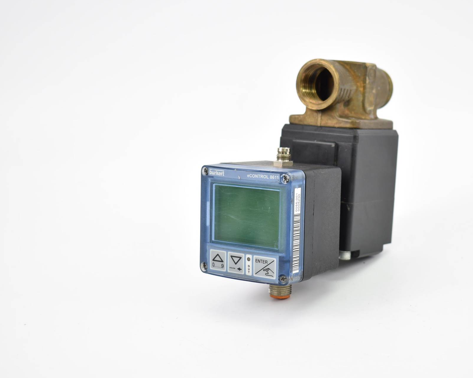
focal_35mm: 67
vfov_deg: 22.9
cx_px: 305
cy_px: 183
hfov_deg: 28.3
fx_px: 933
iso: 100
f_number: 4.5
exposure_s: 1/25
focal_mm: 35
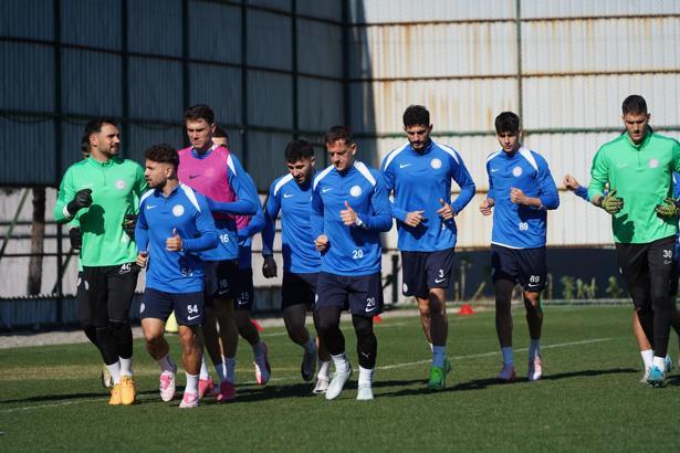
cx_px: 340
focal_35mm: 232
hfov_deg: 8.9
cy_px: 226
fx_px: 4382
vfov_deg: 5.9
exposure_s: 1/2000
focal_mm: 232
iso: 320
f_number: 5.6
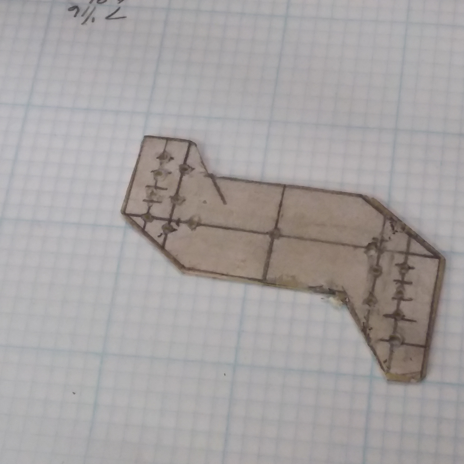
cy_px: 233
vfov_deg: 51.1
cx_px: 302
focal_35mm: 32
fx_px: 485
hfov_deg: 50.3
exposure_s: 1/120
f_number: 1.9
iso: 80
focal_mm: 2.91
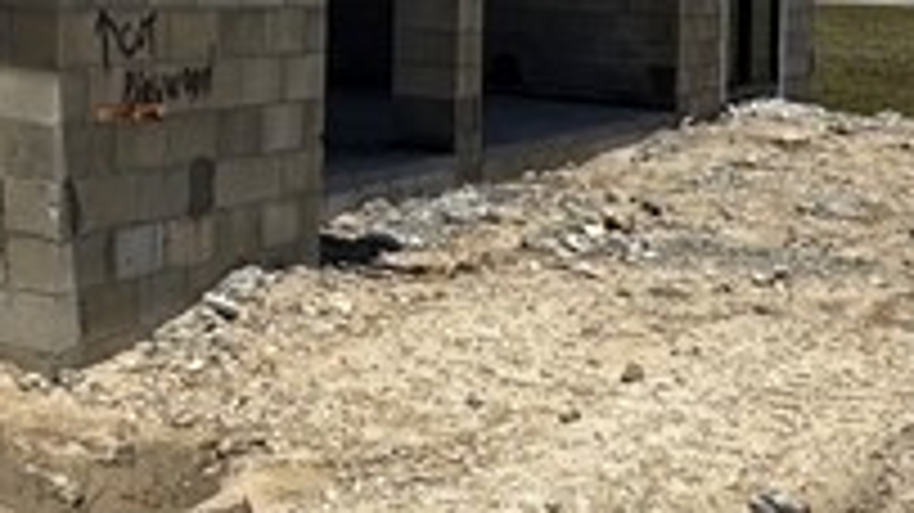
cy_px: -112
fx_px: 1865
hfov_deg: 24.2
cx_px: -270
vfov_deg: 15.1
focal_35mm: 77
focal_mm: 2.22
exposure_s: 1/2985
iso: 50
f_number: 2.2
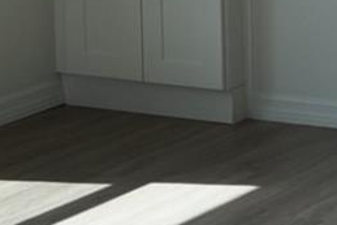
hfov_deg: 9.2
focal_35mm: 222
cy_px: -157
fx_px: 2079
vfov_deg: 6.1
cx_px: 330
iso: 200
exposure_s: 1/200
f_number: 7.1
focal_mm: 24
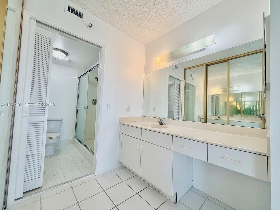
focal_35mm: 14
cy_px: 105
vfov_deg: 85.7
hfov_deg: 102.1
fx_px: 113
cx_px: 140
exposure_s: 1/120
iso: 80
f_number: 2.2
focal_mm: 2.22
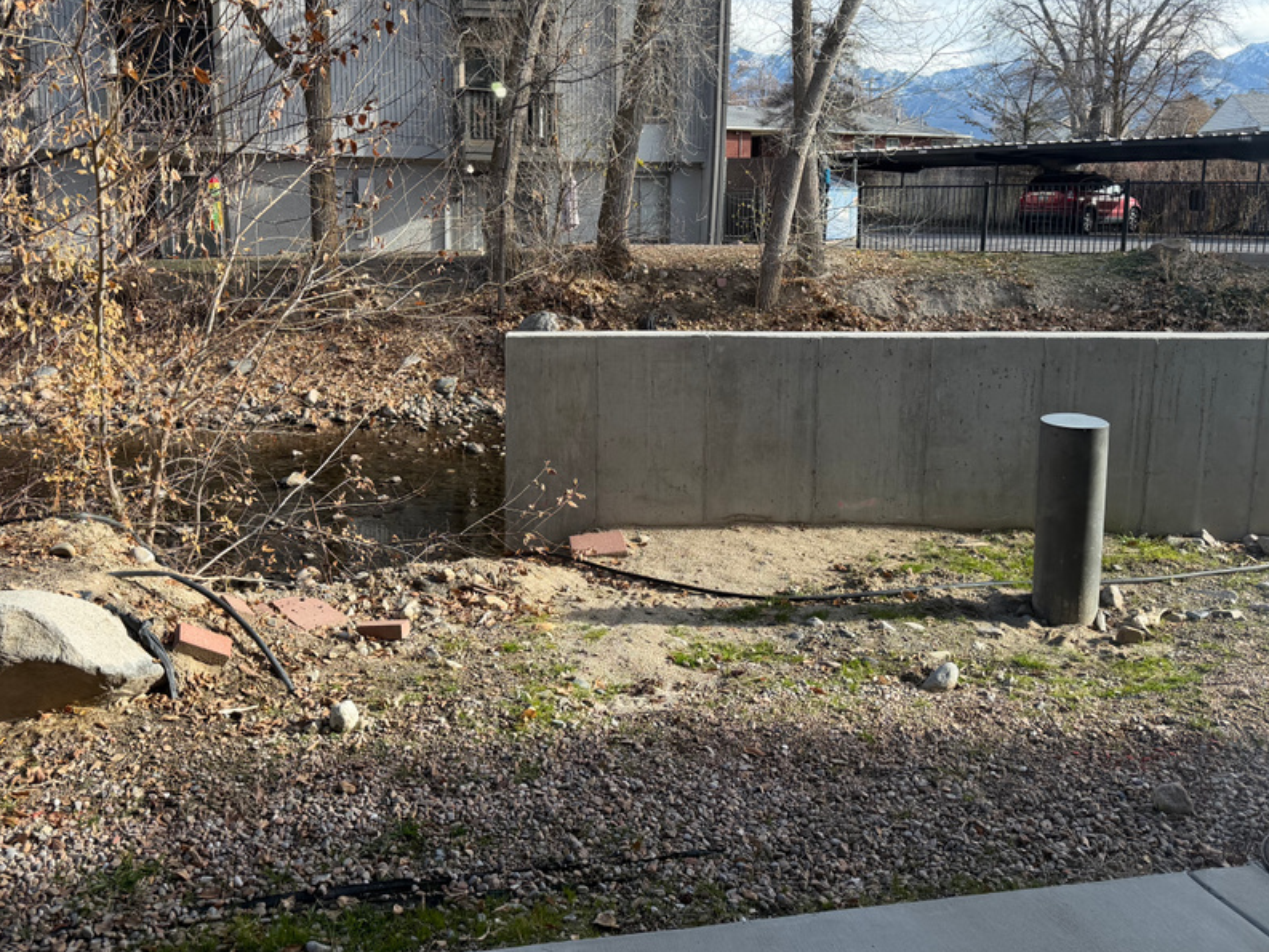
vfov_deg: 45.1
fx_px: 1137
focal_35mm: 31
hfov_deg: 58.3
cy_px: 368
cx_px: 592
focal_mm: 6.76
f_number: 1.78
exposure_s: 1/1337
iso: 100
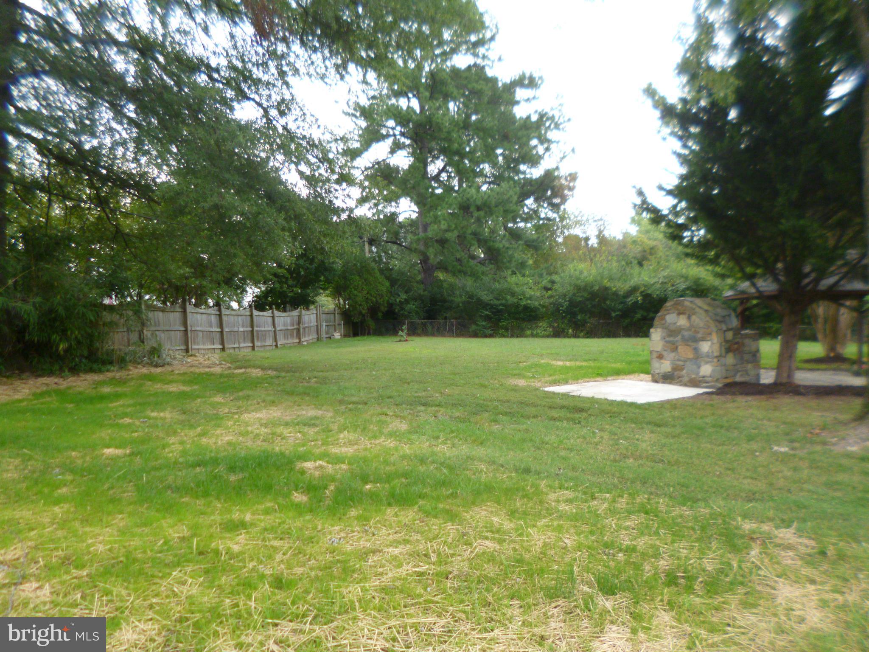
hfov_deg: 71.6
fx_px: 602
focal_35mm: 24
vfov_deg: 56.8
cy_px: 326
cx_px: 434
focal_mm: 4.3
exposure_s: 1/60
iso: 160
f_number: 2.5
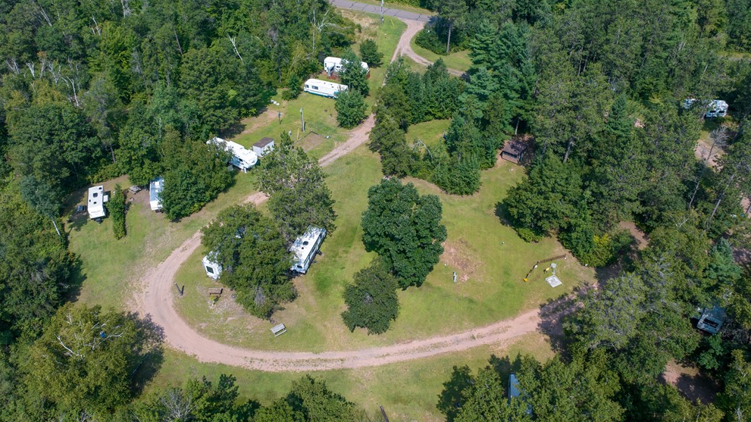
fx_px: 538
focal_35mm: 27
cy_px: 198
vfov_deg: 42.9
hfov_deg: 69.9
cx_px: 367
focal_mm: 12.29
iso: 100
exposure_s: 1/1250
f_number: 2.8
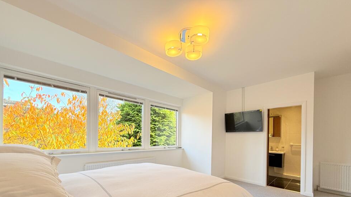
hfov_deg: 99.4
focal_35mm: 16
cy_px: 137
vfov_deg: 64.7
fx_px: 149
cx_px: 172
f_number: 2.2
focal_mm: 2.22
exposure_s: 1/100
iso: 64
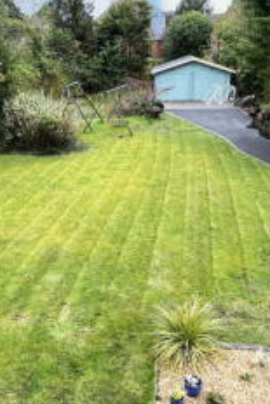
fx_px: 382
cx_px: 119
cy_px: 248
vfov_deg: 55.2
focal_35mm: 34
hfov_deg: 38.9
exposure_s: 1/99
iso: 50
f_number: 1.8
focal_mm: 1.57
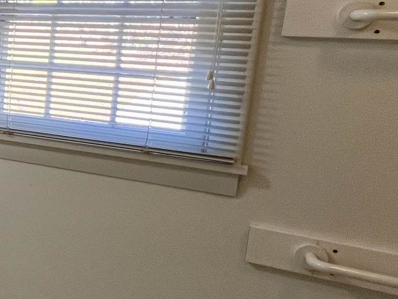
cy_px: 107
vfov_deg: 32.0
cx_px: -191
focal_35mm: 45
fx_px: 518
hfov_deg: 28.5
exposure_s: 1/120
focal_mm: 1.57
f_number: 1.8
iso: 125
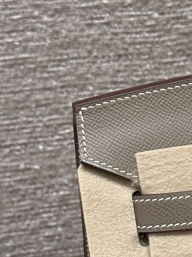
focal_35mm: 199
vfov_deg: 9.9
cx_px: 395
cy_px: 213
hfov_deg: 7.2
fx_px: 1473
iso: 100
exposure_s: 1/100
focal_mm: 6.76
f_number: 1.78
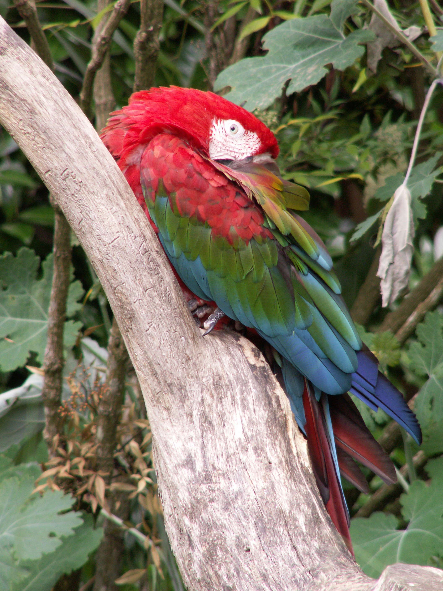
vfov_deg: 4.7
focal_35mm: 420
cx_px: 222
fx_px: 7167
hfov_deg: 3.5
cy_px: 296
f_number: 4.5
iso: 125
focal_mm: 69.45
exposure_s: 1/100
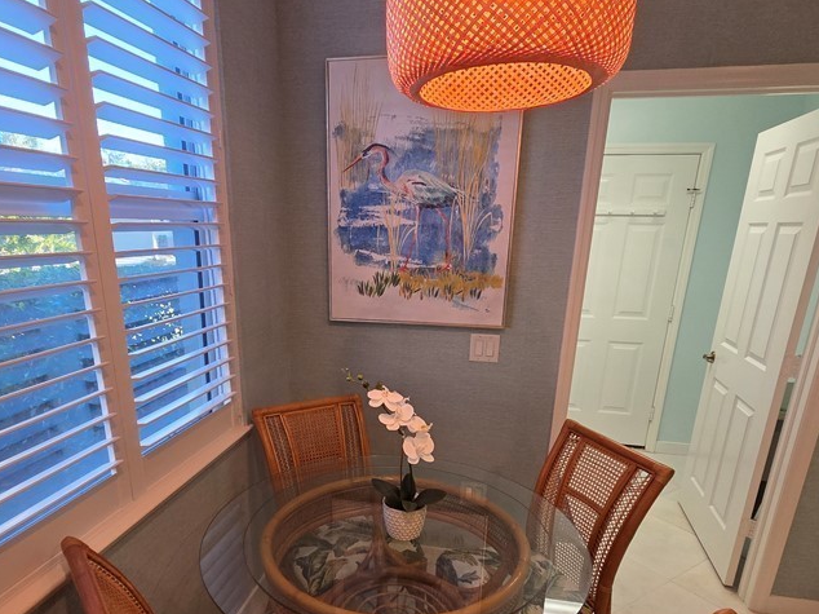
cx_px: 366
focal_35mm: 21
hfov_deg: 78.7
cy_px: 399
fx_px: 497
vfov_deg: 62.1
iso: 250
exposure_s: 1/120
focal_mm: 2.2
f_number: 2.2
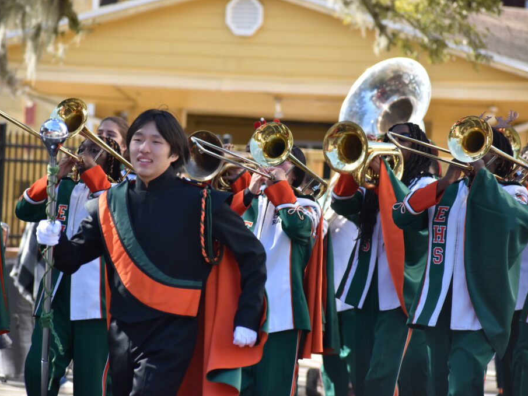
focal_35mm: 261
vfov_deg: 5.7
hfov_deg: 7.6
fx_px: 3982
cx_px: 244
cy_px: 198
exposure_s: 1/1000
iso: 560
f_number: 5
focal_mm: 160
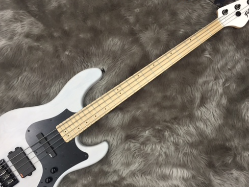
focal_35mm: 38
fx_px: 273
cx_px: 126
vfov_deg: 37.7
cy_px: 102
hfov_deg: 49.0
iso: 40
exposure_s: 1/30
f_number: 2.2
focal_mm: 4.15
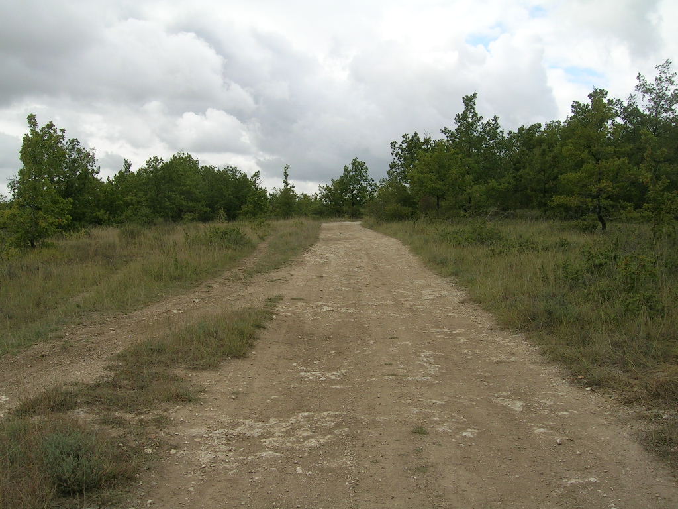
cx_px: 339
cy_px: 254
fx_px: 686
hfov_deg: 52.6
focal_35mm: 35
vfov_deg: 40.7
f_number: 4.8
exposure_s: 1/296
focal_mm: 5.4
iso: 50
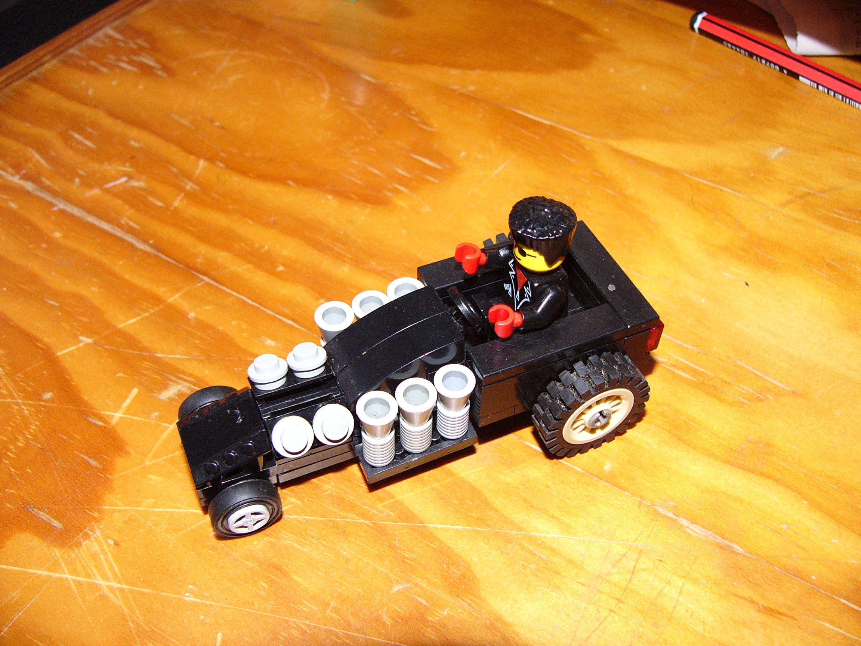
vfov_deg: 39.7
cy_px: 323
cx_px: 430
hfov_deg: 51.4
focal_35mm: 36
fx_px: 895
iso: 100
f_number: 2.8
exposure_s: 1/30
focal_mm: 6
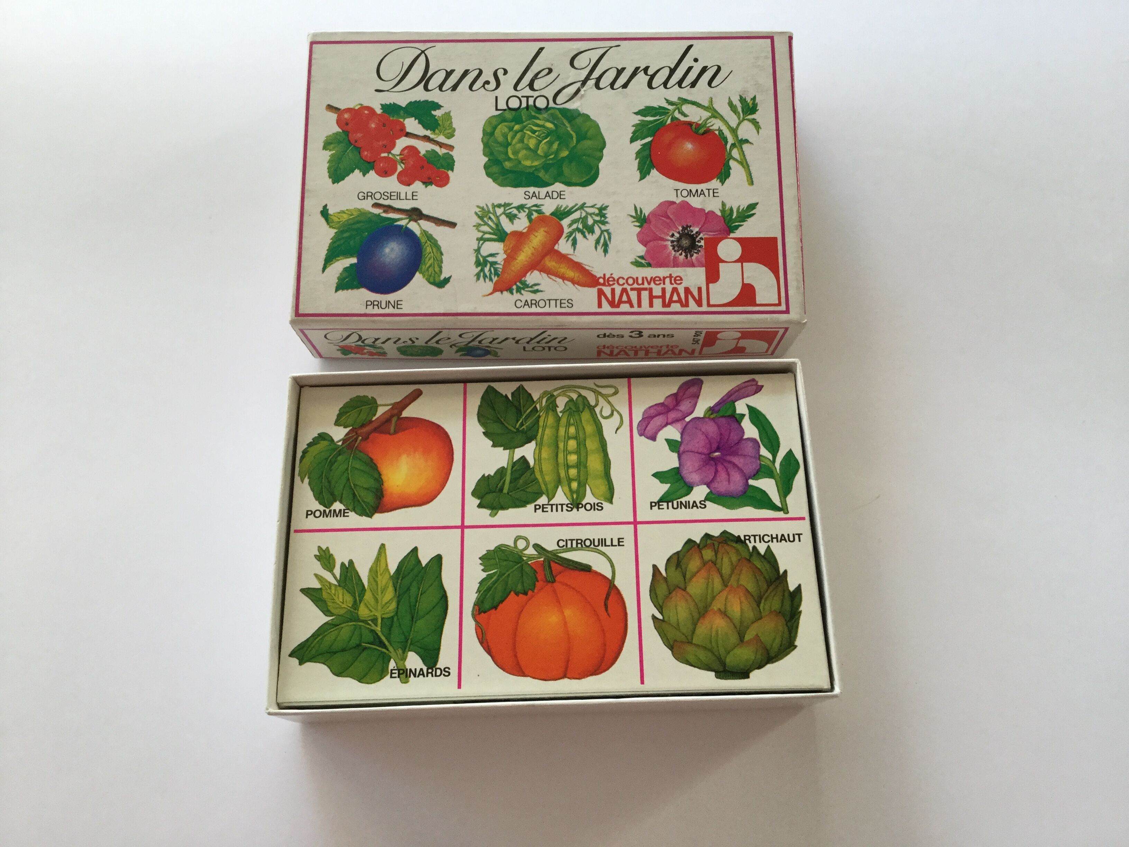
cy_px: 424
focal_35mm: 31
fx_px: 1011
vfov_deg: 45.4
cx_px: 564
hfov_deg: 58.4
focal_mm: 3.3
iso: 80
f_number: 2.4
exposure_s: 1/33
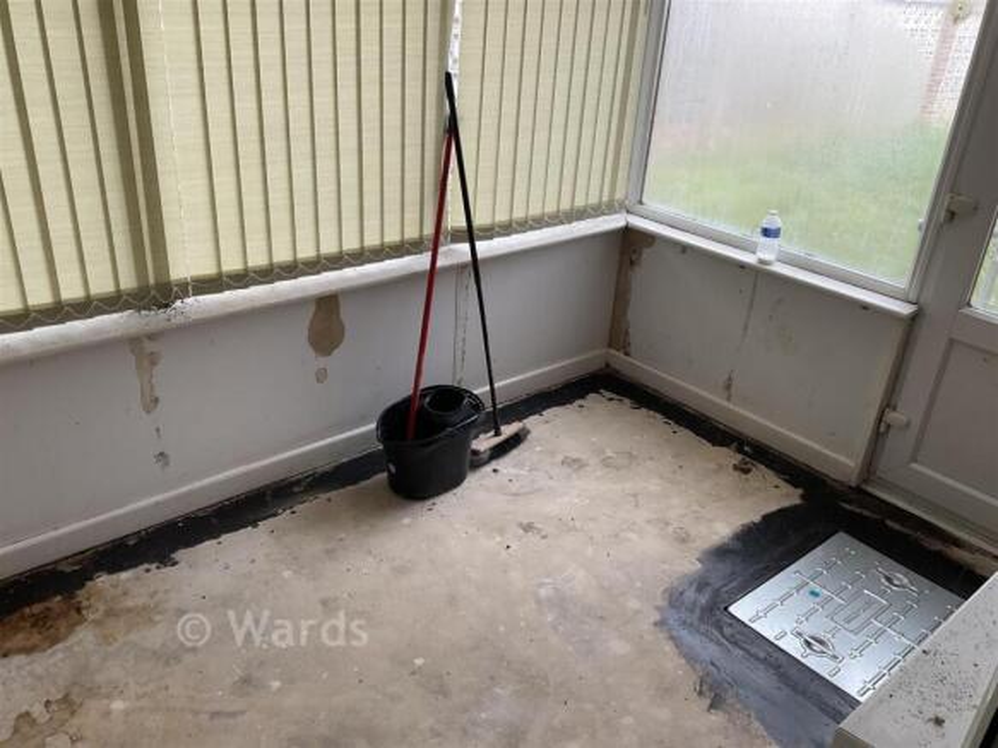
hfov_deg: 61.7
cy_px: 374
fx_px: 836
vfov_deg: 48.2
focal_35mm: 29
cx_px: 499
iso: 16
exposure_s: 1/123
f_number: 1.8
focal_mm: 3
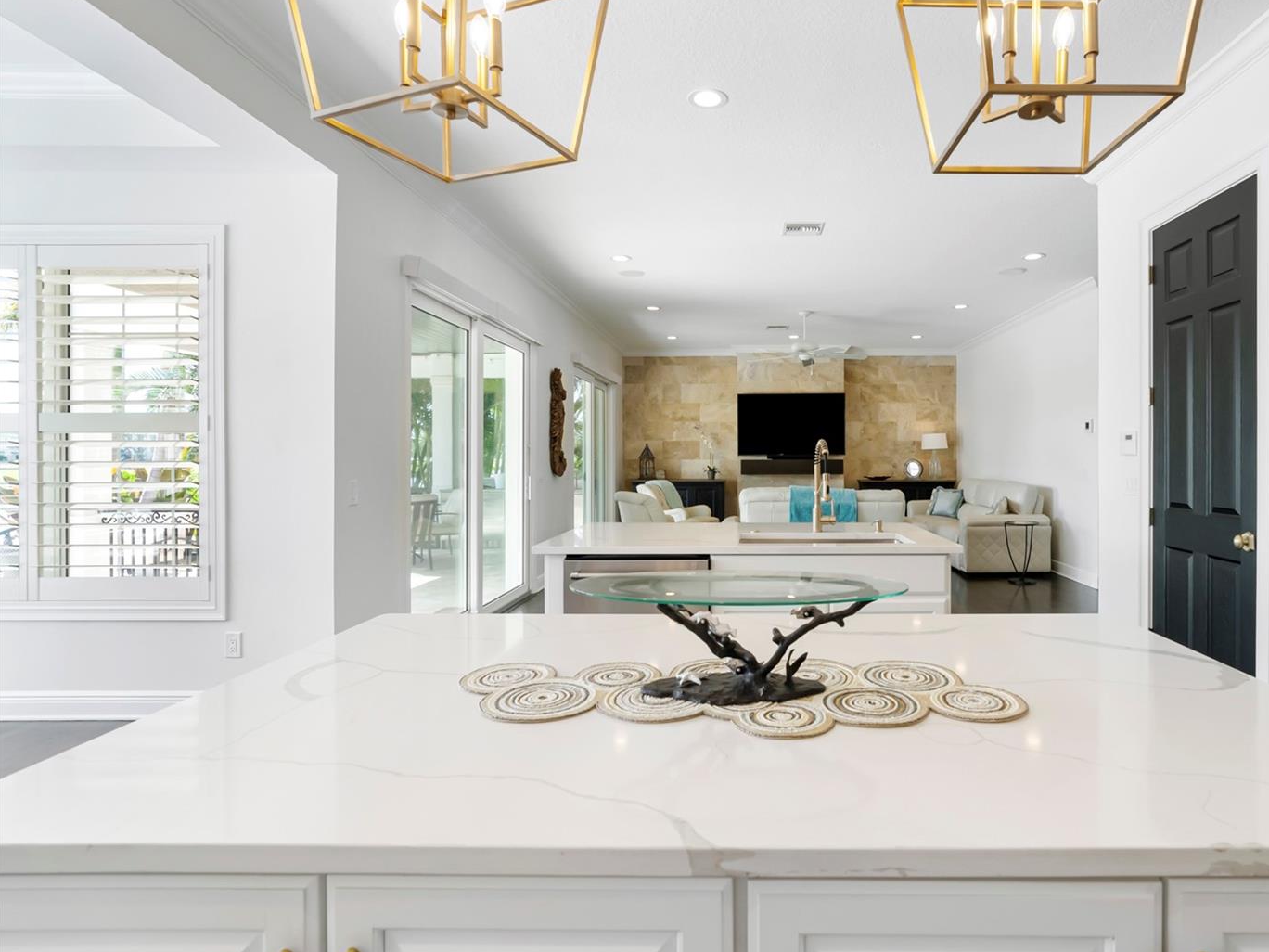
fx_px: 660
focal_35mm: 18
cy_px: 461
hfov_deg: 87.0
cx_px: 739
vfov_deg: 71.6
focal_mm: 16
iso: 200
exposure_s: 1/6
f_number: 9
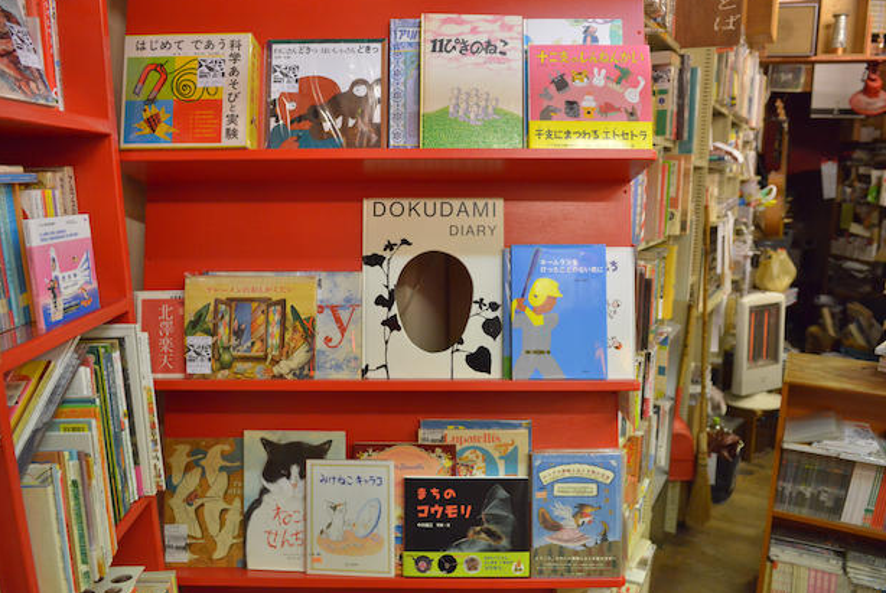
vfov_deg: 51.4
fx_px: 616
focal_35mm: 25
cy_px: 299
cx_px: 447
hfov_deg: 71.4
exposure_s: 1/200
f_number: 4.5
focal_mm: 24
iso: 5000
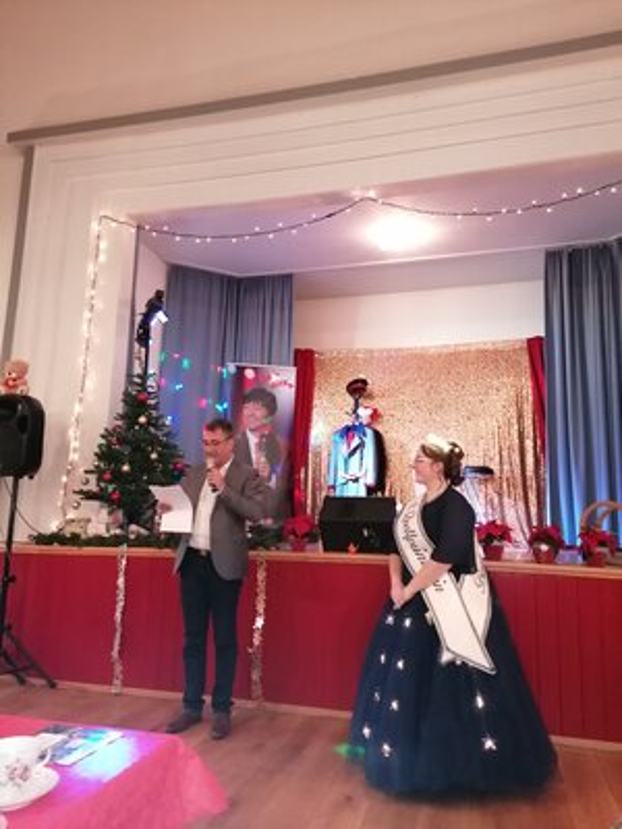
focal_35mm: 27
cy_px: 414
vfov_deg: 65.3
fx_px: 647
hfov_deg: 51.4
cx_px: 311
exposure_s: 1/16.7
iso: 640
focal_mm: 4.75
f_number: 1.8
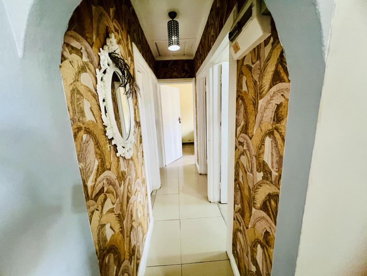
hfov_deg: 106.2
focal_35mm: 13
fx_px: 138
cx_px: 184
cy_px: 138
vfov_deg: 89.9
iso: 250
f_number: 1.8
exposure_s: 1/50
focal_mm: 1.57
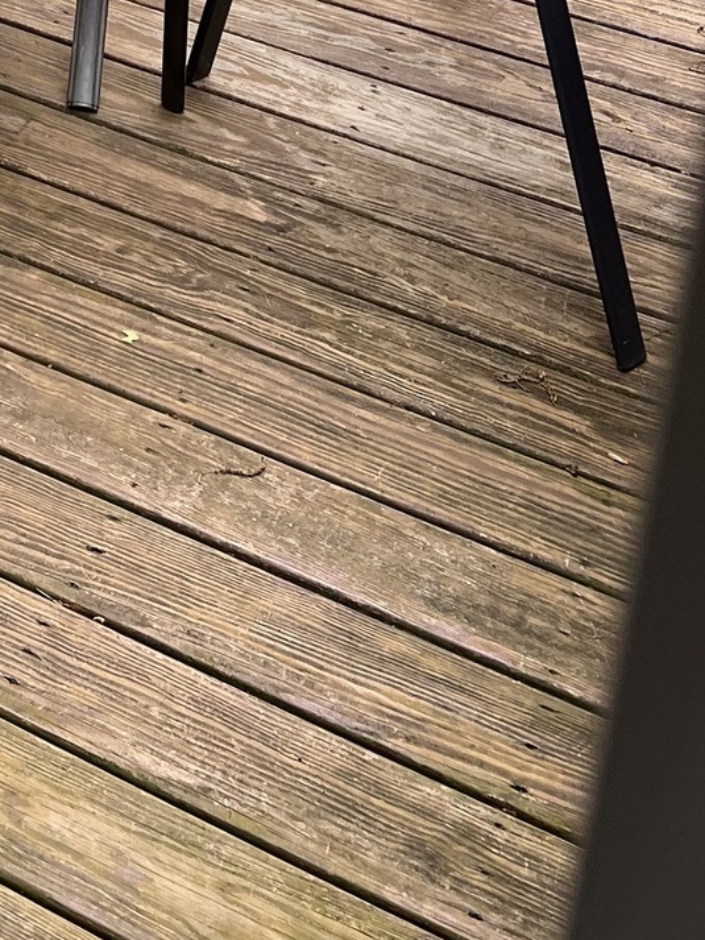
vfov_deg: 19.8
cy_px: -510
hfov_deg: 16.2
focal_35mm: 84
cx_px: -337
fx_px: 2280
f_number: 1.5
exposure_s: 1/224
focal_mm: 5.7
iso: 40
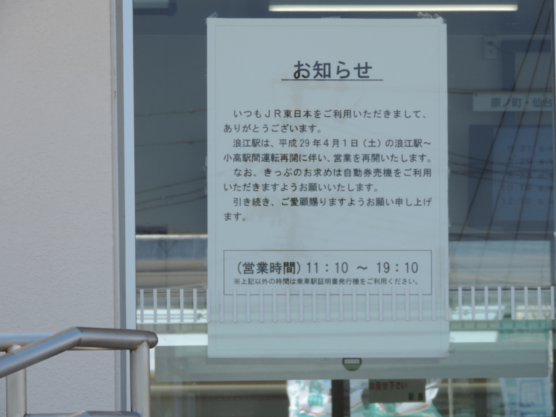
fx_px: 3614
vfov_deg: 6.6
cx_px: 278
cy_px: 208
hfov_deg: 8.8
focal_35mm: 225
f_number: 4.6
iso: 80
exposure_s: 1/320
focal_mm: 40.1
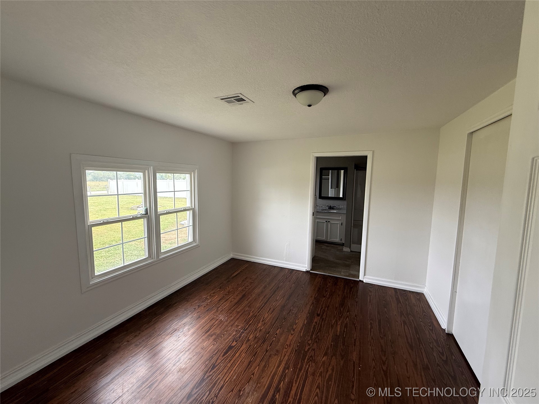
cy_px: 202
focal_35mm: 14
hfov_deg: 102.1
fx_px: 218
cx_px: 270
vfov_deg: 85.7
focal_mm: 2.22
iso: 125
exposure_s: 1/99
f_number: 2.2
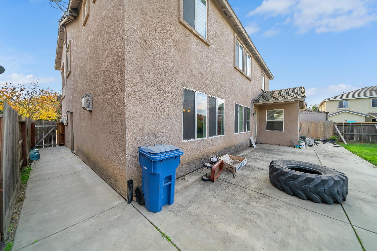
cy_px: 126
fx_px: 126
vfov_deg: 90.0
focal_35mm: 12
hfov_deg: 112.6
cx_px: 188
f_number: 4.5
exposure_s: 1/80
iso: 100
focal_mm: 12
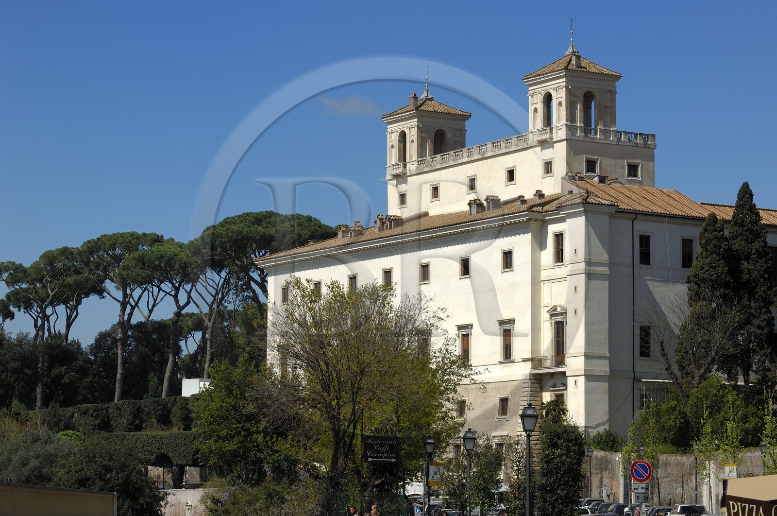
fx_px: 2263
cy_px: 258
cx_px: 388
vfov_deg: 13.0
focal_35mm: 105
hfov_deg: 19.5
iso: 100
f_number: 11
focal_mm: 70
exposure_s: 1/250
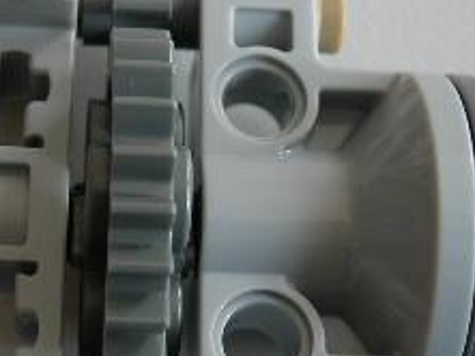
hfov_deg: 17.9
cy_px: 94
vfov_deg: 13.4
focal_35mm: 110
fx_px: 1510
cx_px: 204
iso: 64
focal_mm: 7.8
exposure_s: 1/11.5
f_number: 2.8
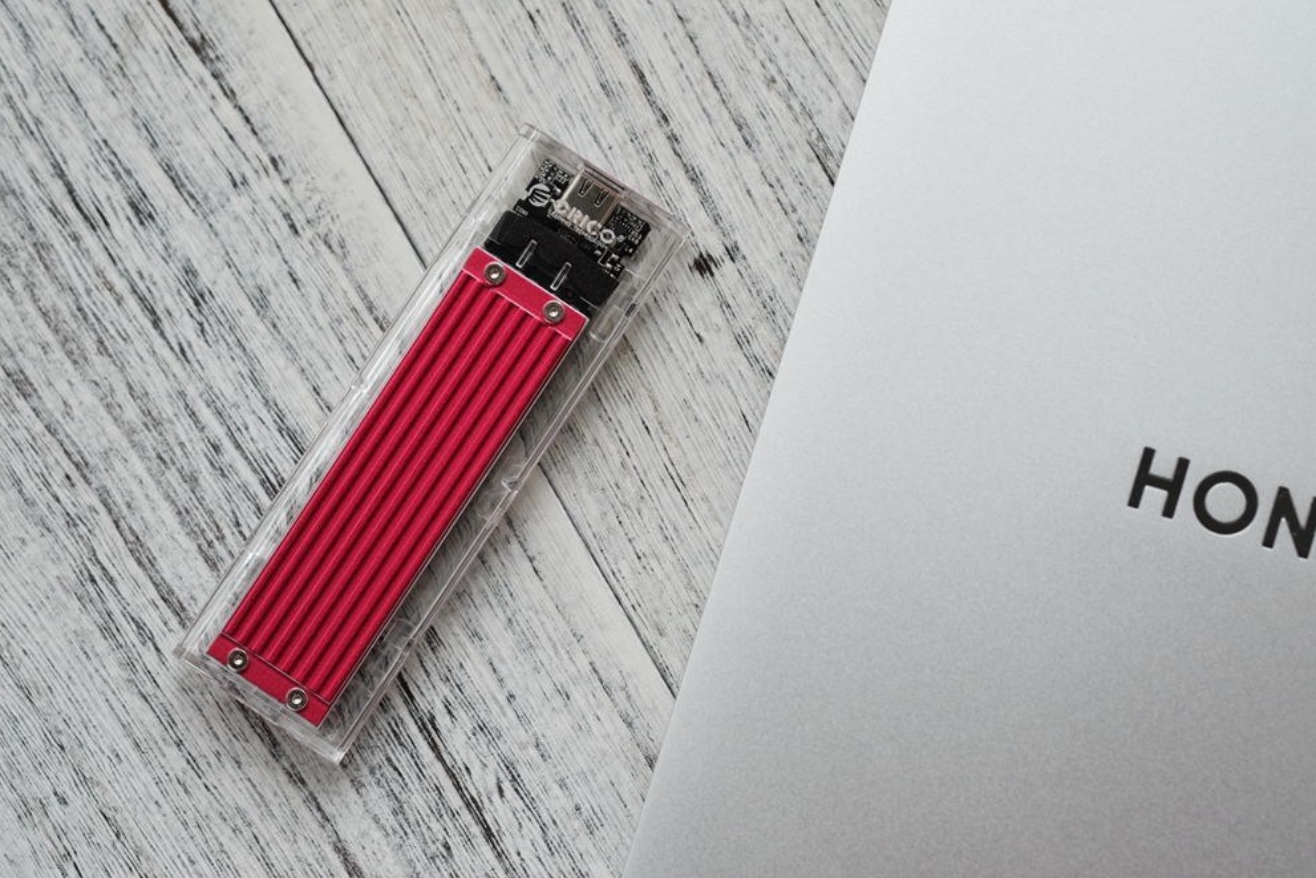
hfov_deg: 21.9
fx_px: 3400
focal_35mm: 93
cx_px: 661
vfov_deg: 14.7
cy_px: 442
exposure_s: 1/160
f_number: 4
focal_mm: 60
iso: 640
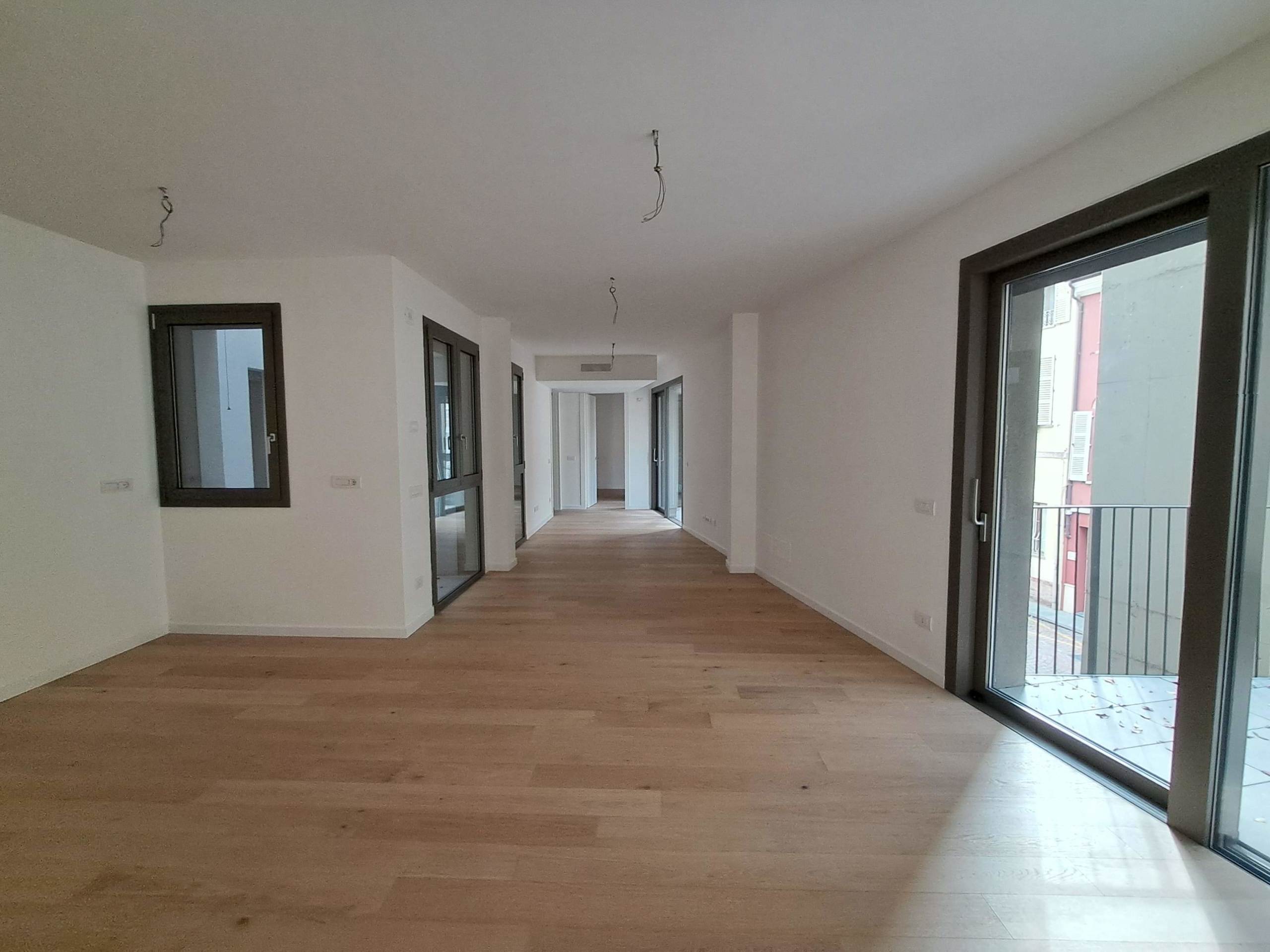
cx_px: 635
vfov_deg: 89.9
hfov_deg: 106.2
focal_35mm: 13
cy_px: 476
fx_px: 477
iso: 100
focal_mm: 1.13
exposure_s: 1/50
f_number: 2.2
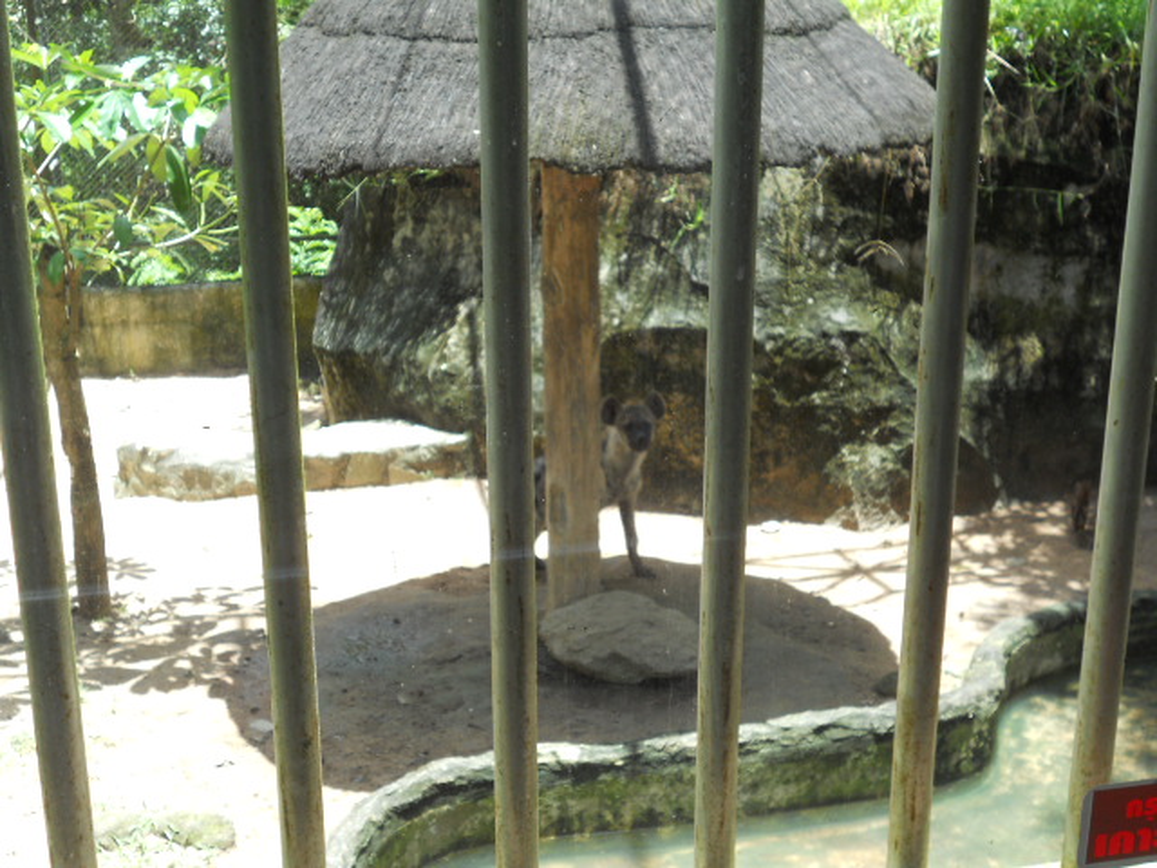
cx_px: 578
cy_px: 434
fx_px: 1537
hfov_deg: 41.2
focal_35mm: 46
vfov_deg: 31.5
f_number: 4.3
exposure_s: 1/60
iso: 80
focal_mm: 8.2
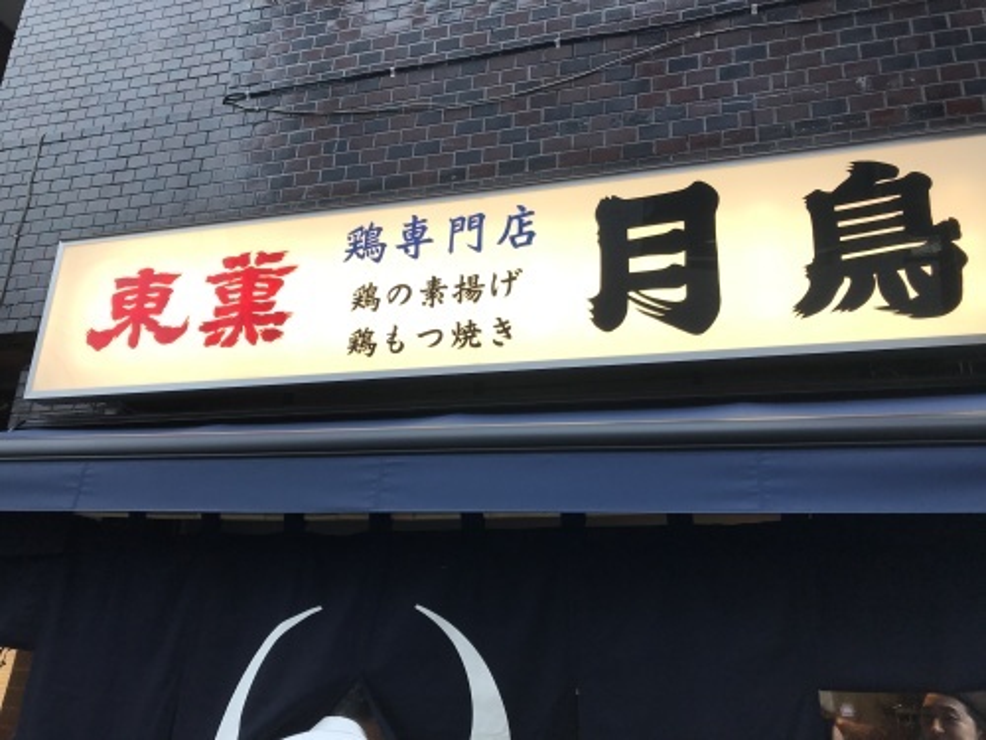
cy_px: 370
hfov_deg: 63.4
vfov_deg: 49.7
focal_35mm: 28
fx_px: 798
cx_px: 493
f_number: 1.8
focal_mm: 3.99
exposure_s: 1/203
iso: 20
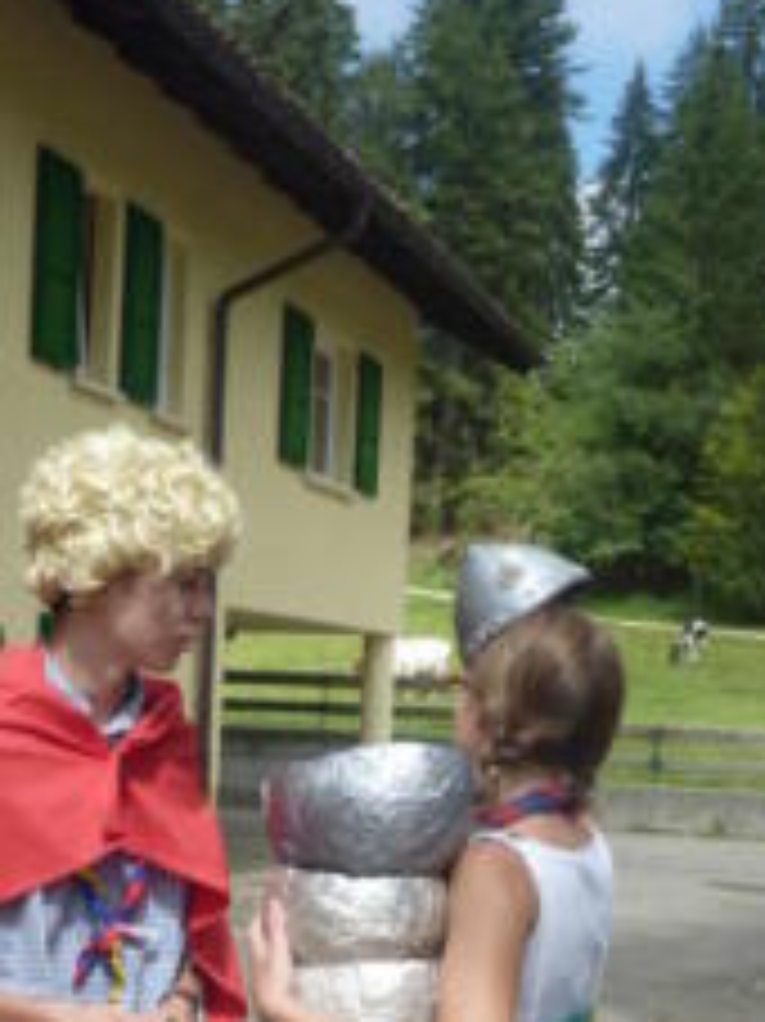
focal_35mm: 55
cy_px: 842
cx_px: 268
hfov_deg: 26.4
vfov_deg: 33.7
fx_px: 1622
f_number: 4
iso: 80
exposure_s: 1/400
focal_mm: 4.1
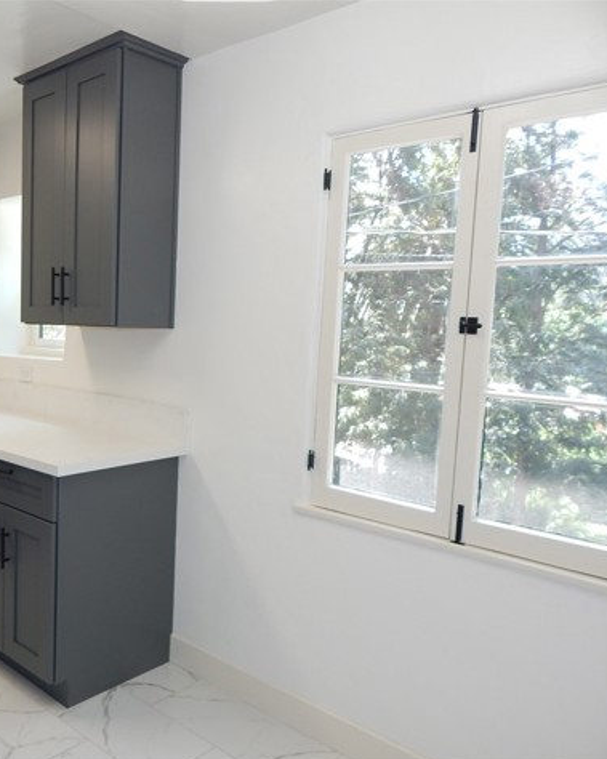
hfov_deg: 46.8
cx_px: 106
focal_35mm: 29
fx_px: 651
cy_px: 383
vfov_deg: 60.5
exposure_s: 1/40
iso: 125
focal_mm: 4
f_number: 3
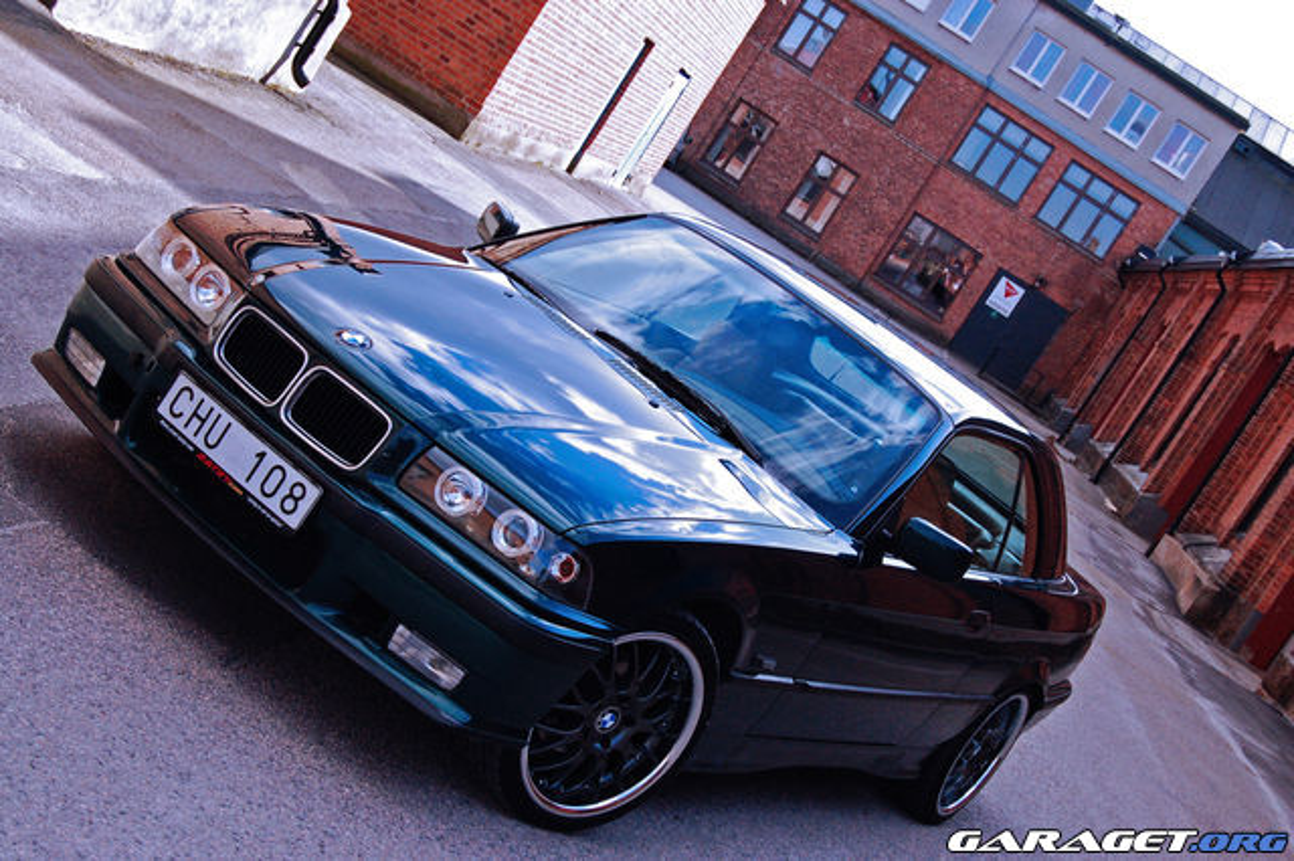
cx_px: 647
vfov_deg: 21.5
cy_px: 430
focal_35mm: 63
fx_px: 2263
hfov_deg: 31.9
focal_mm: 42
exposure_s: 1/400
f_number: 13
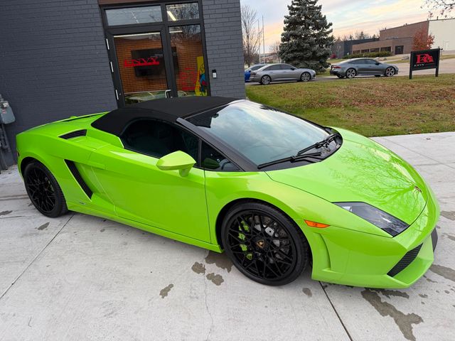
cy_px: 170
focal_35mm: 24
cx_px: 228
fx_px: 315
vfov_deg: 56.8
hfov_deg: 71.6
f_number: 1.78
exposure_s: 1/189
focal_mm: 6.76
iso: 64
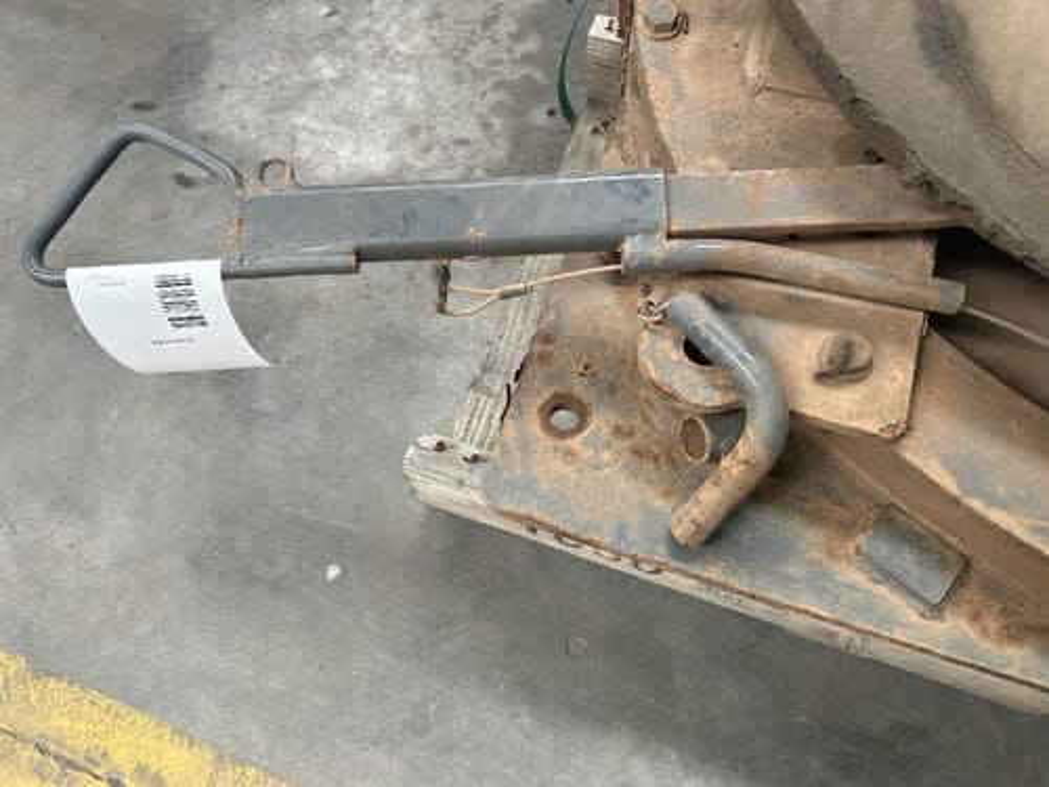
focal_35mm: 26
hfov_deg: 67.3
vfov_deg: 53.1
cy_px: 394
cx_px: 524
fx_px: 788
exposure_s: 1/121
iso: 125
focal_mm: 5.7
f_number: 1.5
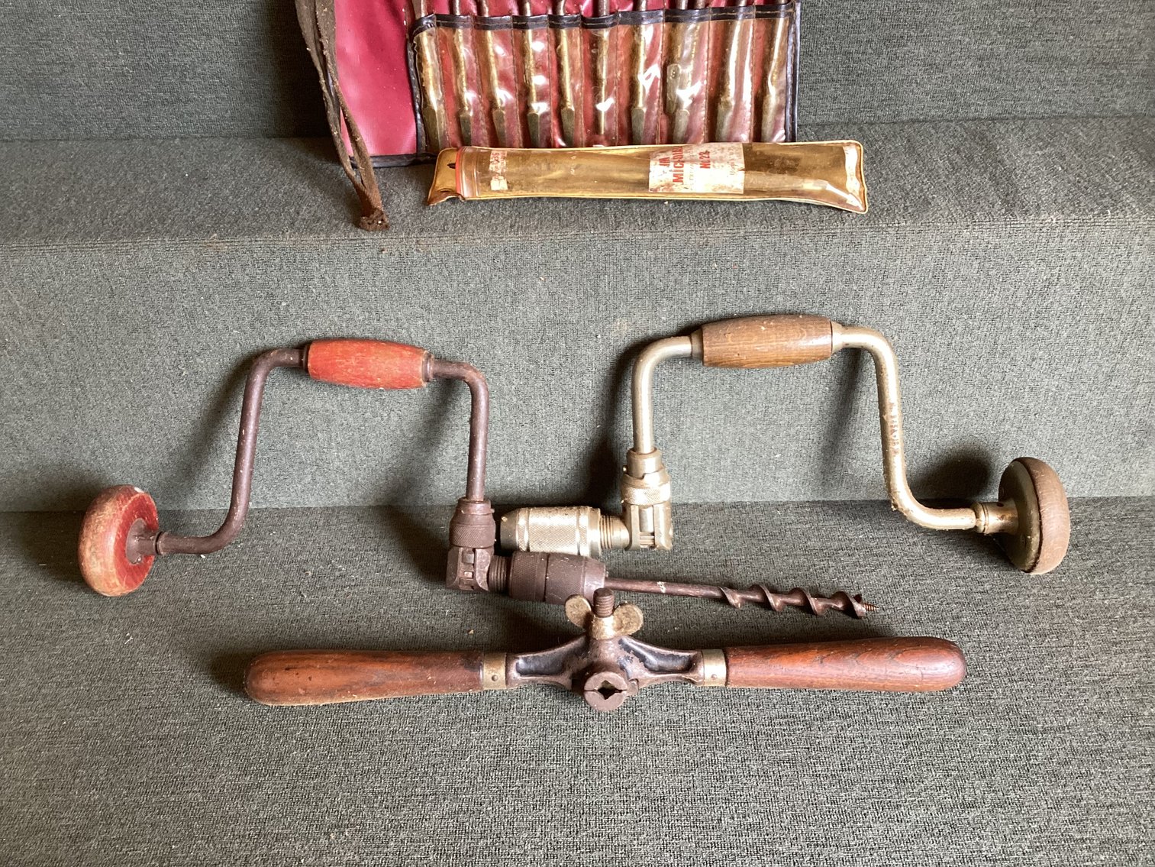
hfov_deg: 58.3
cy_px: 434
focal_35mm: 31
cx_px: 578
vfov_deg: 45.4
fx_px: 1034
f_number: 2.4
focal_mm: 3.3
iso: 160
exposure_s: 1/50
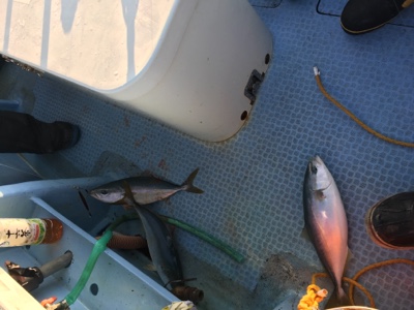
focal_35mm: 29
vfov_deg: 48.2
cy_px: 155
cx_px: 207
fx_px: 347
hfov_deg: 61.7
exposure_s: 1/214
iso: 25
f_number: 2.2
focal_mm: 4.15
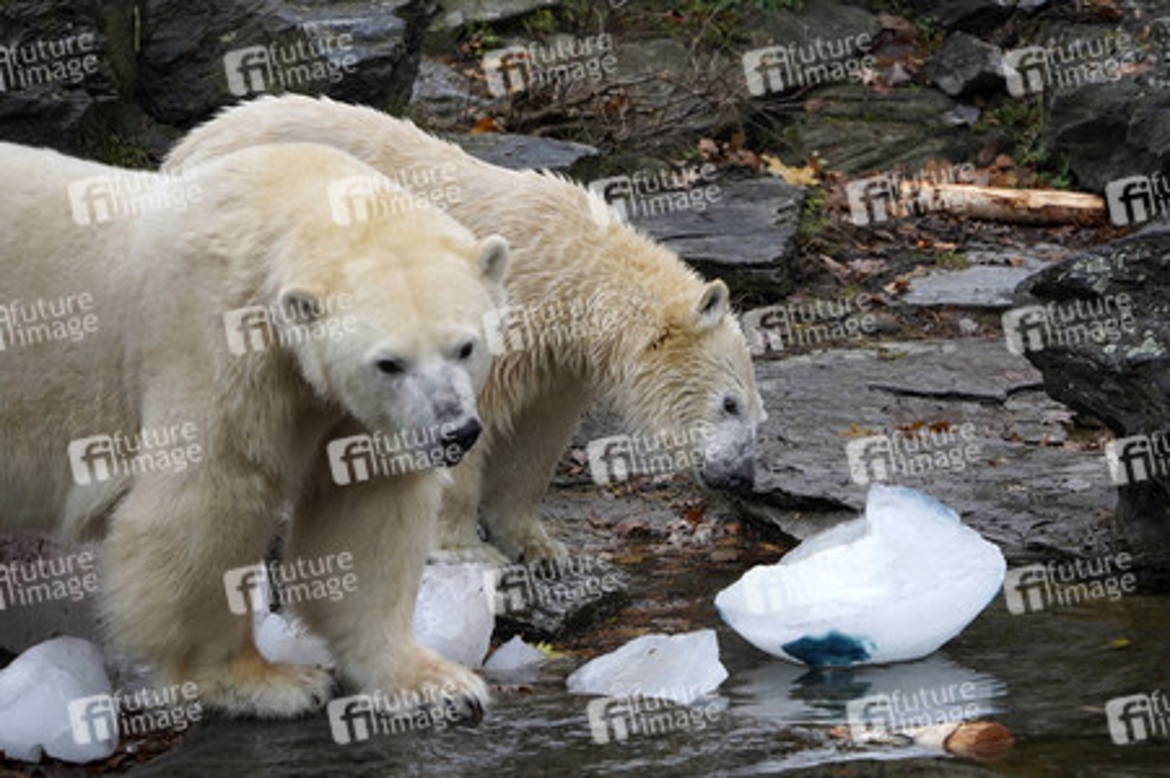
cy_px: 389
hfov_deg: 7.2
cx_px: 585
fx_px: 9288
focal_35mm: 286
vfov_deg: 4.8
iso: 1600
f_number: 7.1
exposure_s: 1/800
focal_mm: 286
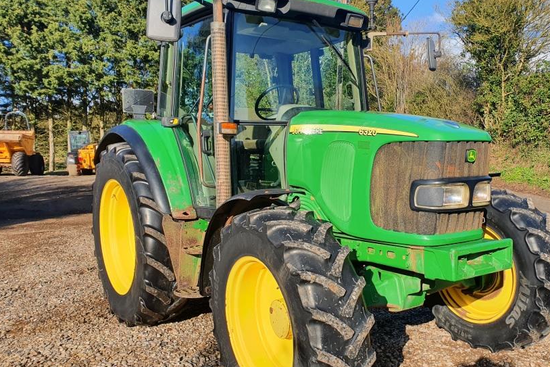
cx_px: 343
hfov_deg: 55.2
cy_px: 211
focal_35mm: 34
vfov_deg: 38.8
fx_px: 520
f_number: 2.4
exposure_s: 1/1152
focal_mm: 4.32
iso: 50
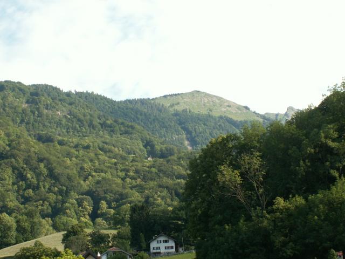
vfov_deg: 20.7
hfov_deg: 27.4
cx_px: 172
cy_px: 130
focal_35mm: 71
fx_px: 708
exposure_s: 1/60
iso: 50
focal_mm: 11.8
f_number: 7.1
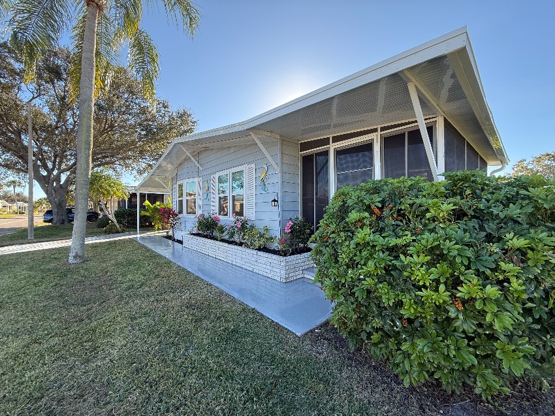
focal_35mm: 14
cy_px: 208
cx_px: 278
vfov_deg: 85.6
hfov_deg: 102.1
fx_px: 224
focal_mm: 2.22
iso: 50
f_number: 2.2
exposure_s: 1/338
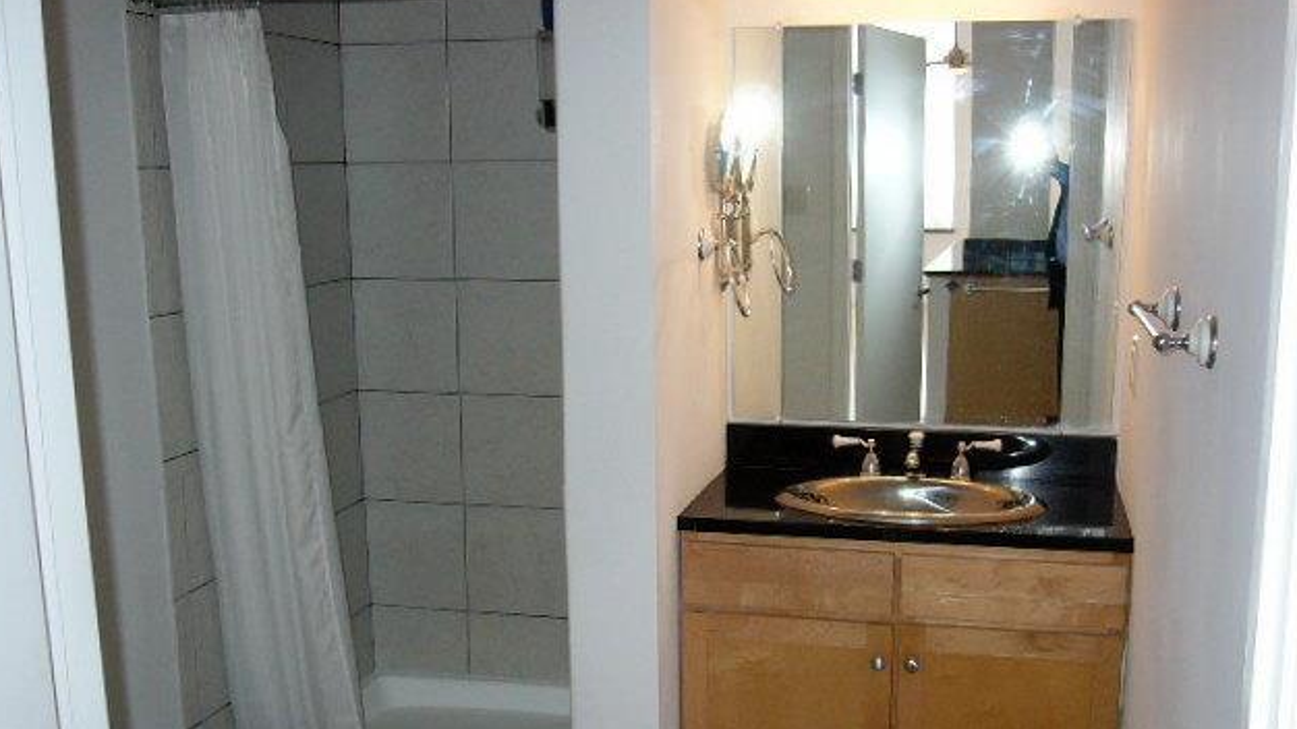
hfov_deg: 51.6
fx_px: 1341
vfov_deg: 30.2
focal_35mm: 39
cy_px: 472
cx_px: 636
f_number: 2.8
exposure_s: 1/60
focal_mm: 5.8
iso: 200
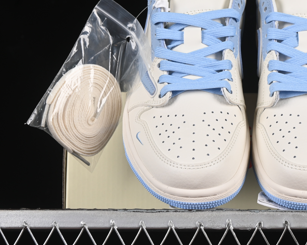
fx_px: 1090
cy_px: 101
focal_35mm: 120
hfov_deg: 15.9
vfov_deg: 12.8
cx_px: 250
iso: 160
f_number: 8
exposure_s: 1/100
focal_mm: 50
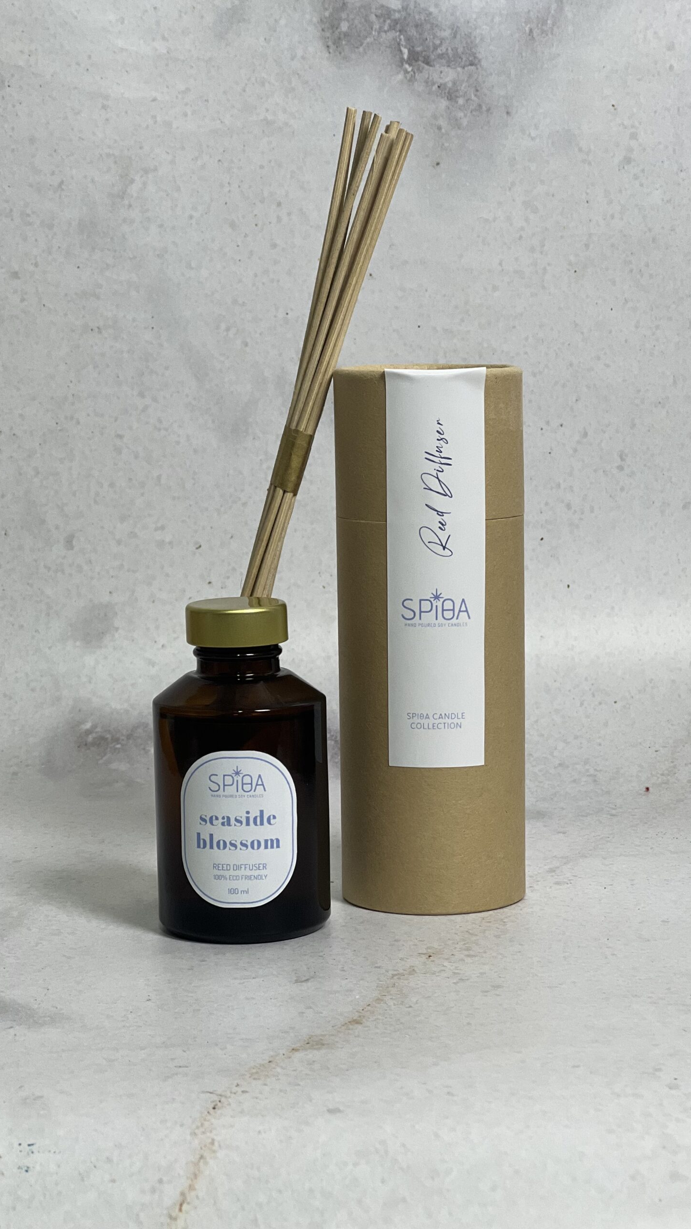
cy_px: 614
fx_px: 2737
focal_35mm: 84
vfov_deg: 25.3
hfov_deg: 14.4
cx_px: 344
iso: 125
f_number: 2.8
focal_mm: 9
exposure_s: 1/100
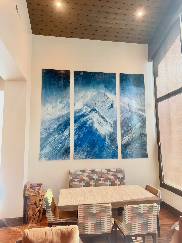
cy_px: 122
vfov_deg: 71.6
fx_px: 168
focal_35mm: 24
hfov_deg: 56.8
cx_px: 91
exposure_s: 1/120
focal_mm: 6.76
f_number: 1.78
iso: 200
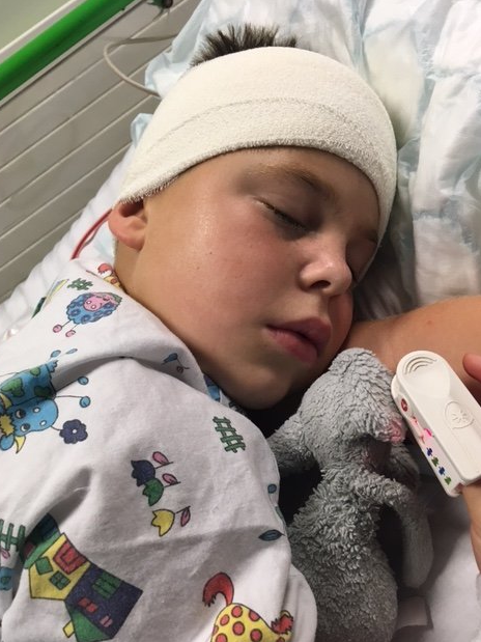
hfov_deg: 46.8
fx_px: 556
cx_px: 235
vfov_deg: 60.0
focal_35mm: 30
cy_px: 329
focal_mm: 4.15
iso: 50
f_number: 2.2
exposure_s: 1/33
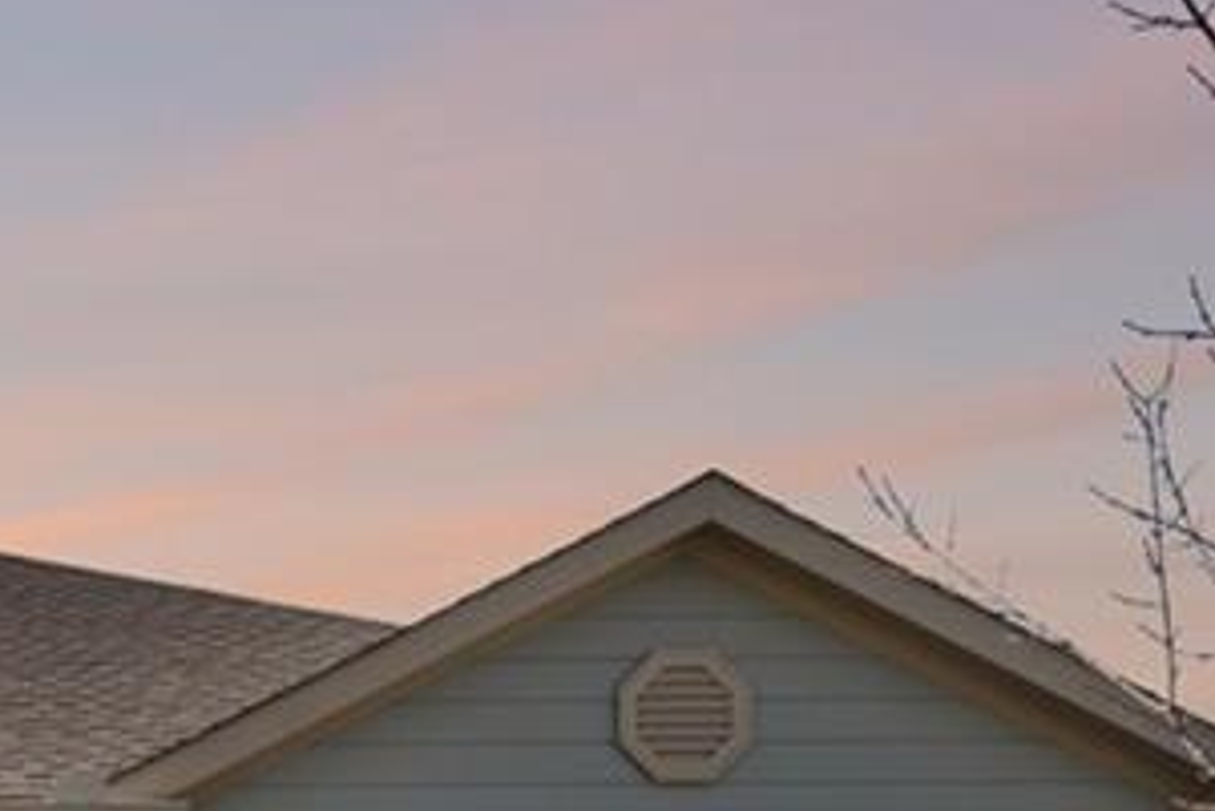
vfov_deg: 18.5
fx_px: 2330
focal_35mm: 69
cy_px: 1029
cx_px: -234
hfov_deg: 26.1
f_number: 22
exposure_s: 1/40
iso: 100
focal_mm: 20.3
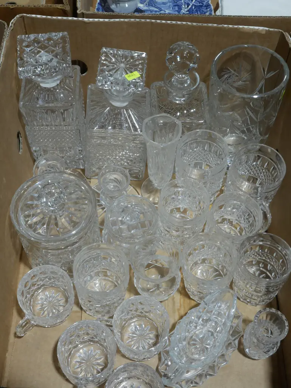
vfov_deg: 44.8
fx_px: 470
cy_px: 194
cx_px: 146
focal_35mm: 42
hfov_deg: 34.4
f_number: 11
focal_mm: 21
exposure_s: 1/60
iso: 1000
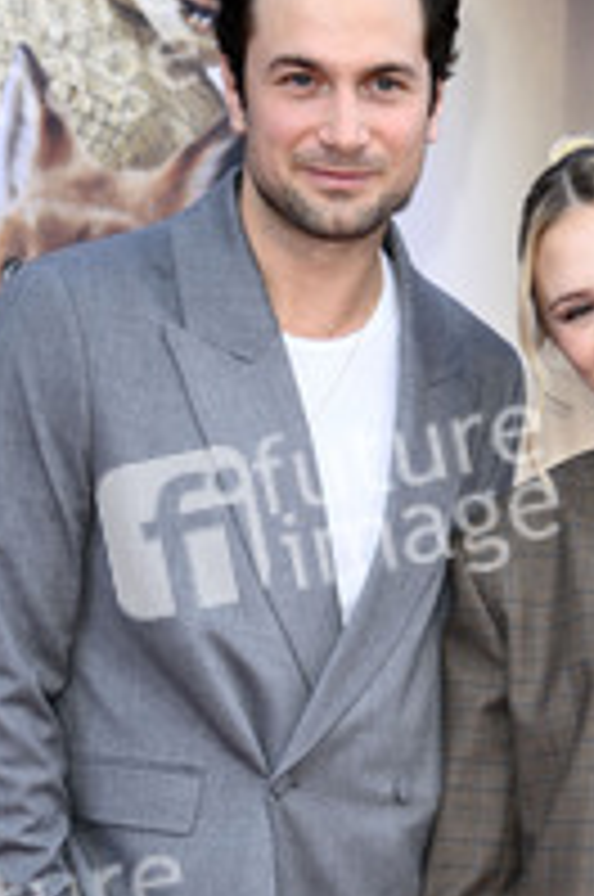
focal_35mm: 181
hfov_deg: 7.6
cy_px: 738
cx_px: 459
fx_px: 4495
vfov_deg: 11.3
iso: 640
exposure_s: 1/250
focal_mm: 90
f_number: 5.6
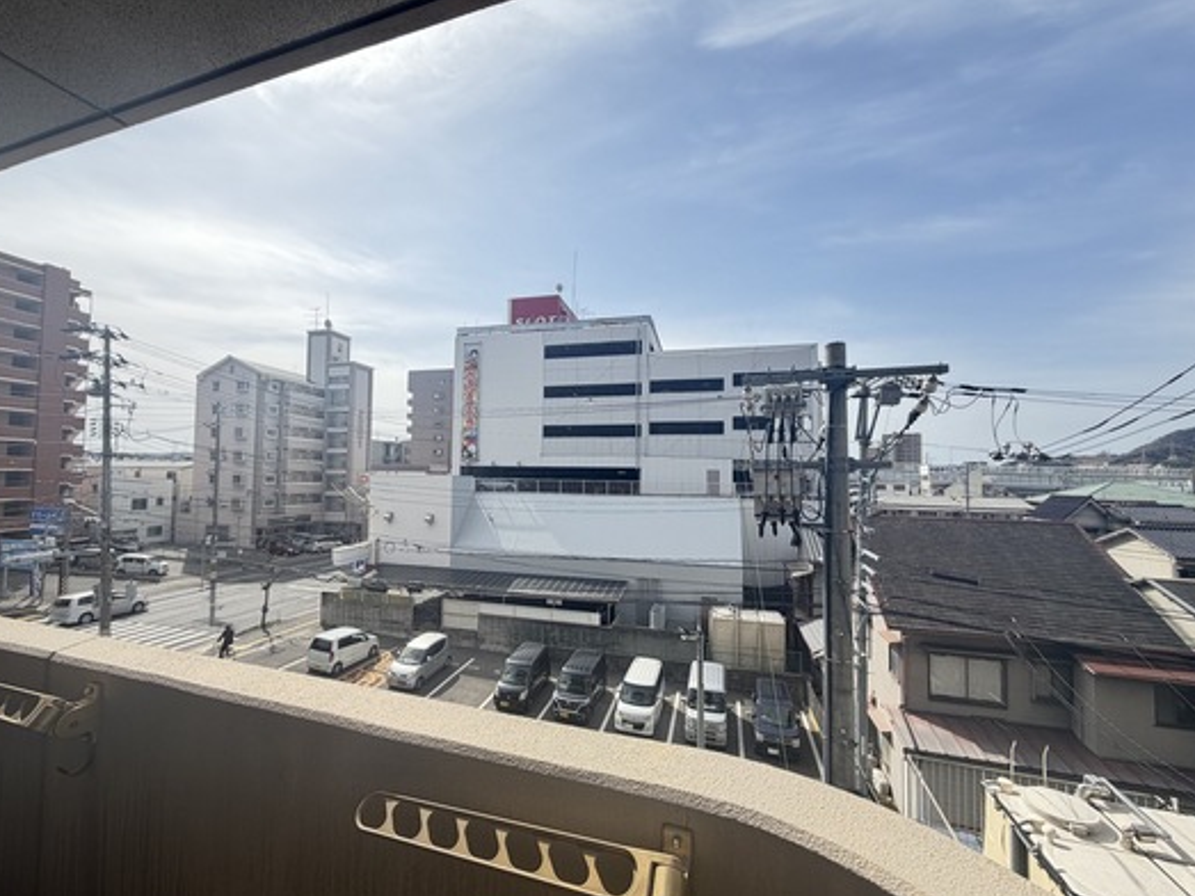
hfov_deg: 98.1
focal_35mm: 15
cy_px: 457
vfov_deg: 81.7
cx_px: 571
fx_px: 518
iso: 40
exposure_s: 1/770
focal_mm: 2.22
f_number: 2.2
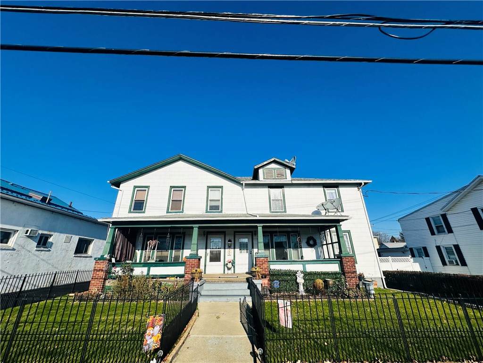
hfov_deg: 102.1
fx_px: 195
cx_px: 242
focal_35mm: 14
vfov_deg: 85.7
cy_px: 182
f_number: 2.2
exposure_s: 1/6135
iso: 50
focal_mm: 2.22
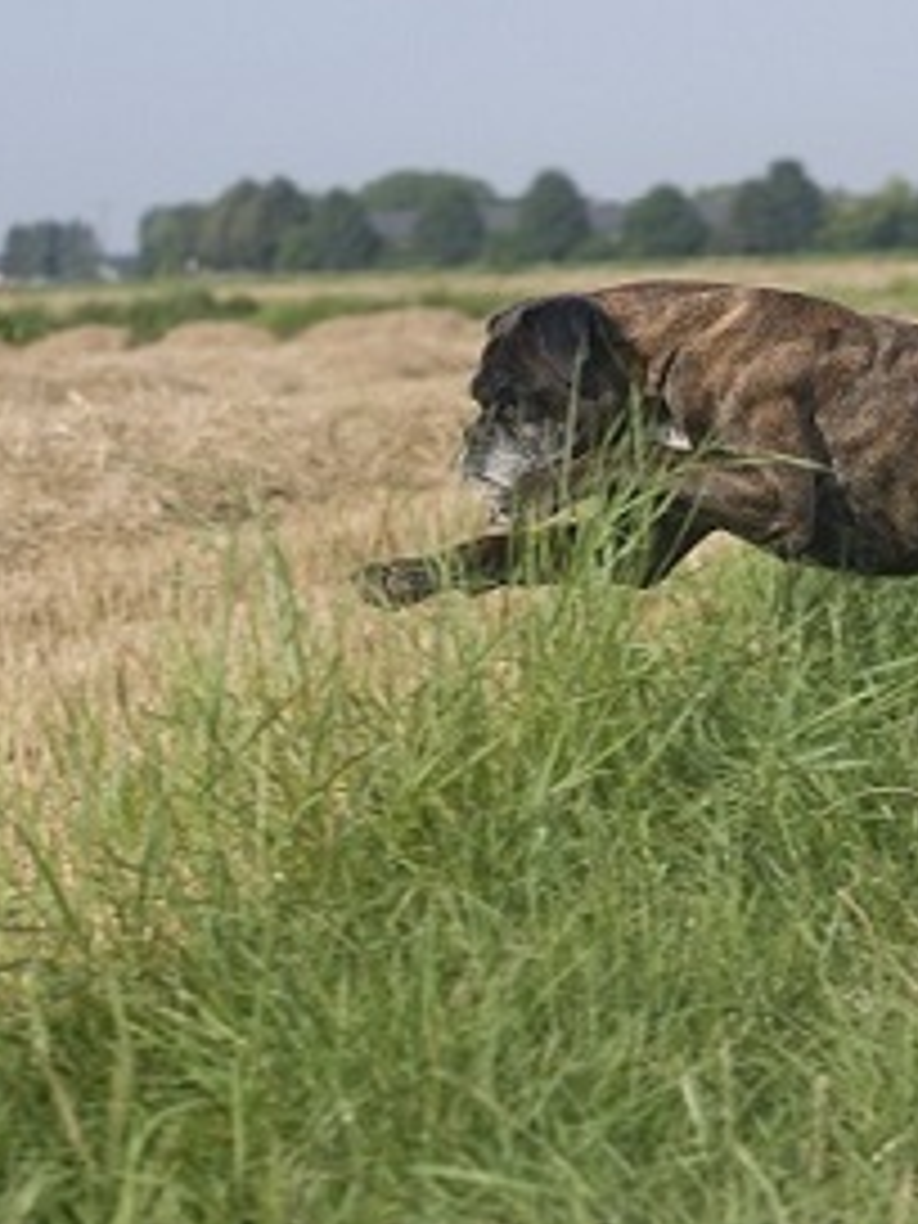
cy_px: 614
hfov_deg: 7.9
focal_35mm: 187
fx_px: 6603
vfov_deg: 10.6
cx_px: 873
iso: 200
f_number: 6.7
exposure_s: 1/750
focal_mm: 85
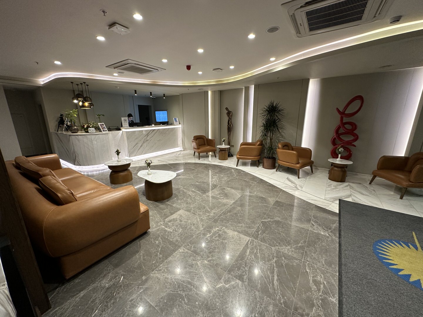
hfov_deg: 102.1
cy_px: 158
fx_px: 171
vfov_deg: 85.7
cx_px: 212
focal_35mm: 14
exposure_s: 1/50
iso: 160
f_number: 2.2
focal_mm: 2.22
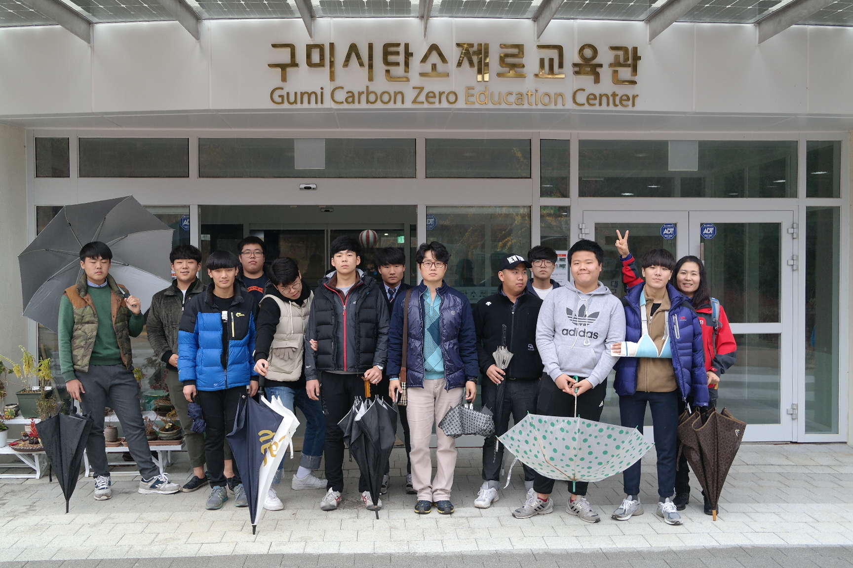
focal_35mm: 36
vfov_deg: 36.9
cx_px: 426
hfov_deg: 53.1
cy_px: 284
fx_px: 853
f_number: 3.5
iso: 200
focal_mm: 24
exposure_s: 1/100
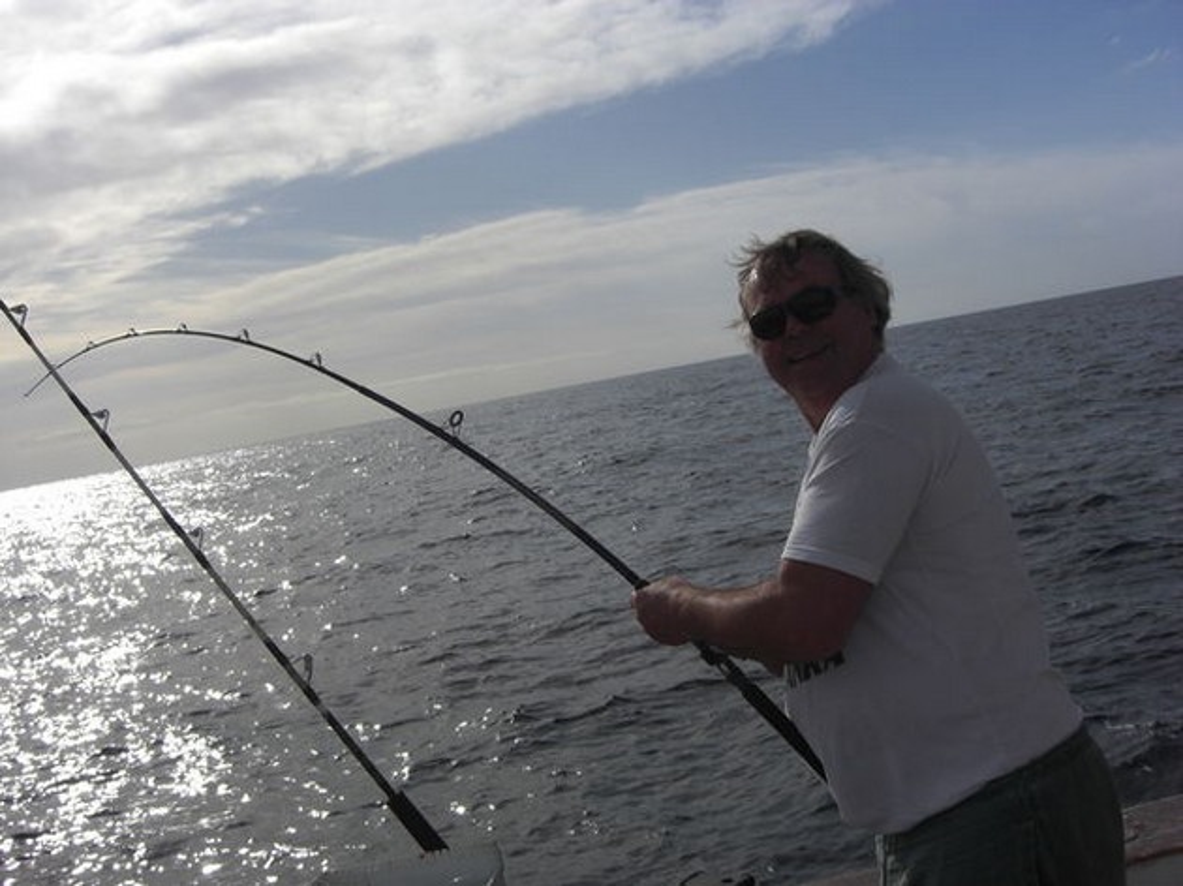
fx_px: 1298
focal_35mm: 38
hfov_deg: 49.0
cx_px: 592
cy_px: 443
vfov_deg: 37.7
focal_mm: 7.9
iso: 80
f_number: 8
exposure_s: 1/500
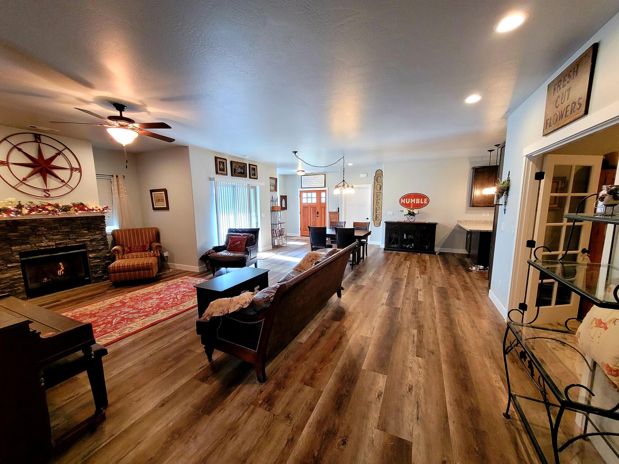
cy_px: 232
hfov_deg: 106.2
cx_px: 310
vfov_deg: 89.9
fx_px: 232
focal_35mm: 13
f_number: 2.2
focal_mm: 1.74
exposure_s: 1/59
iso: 250
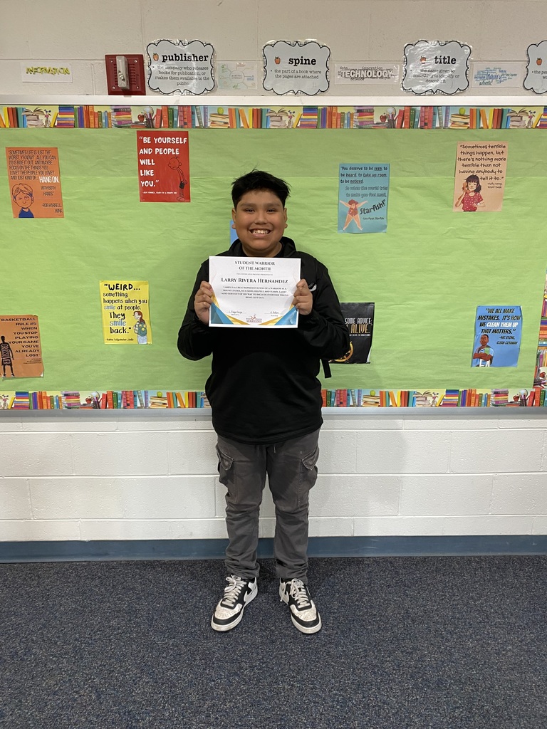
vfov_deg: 67.3
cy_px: 364
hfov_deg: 53.1
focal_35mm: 26
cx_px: 274
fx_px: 548
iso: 160
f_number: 1.8
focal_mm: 4.25
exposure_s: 1/60
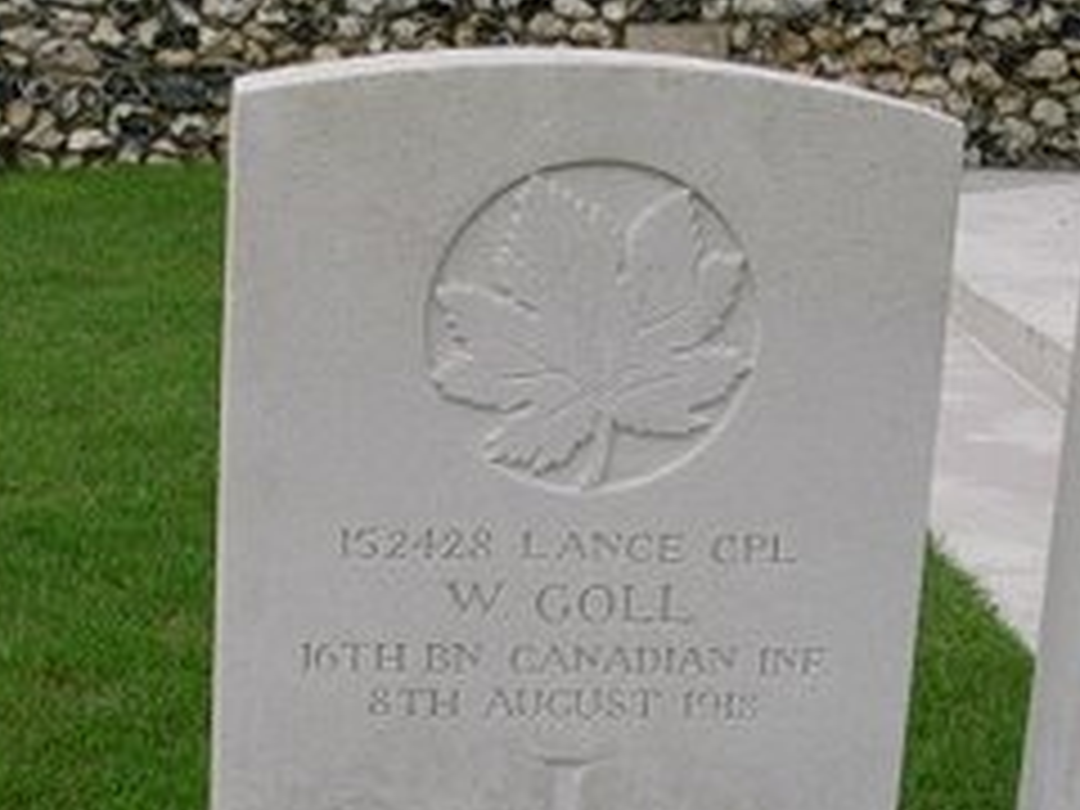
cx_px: 364
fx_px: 2808
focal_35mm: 90
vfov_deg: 16.2
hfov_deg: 21.7
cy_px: 716
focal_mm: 6.7
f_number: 5.8
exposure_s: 1/222
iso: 70
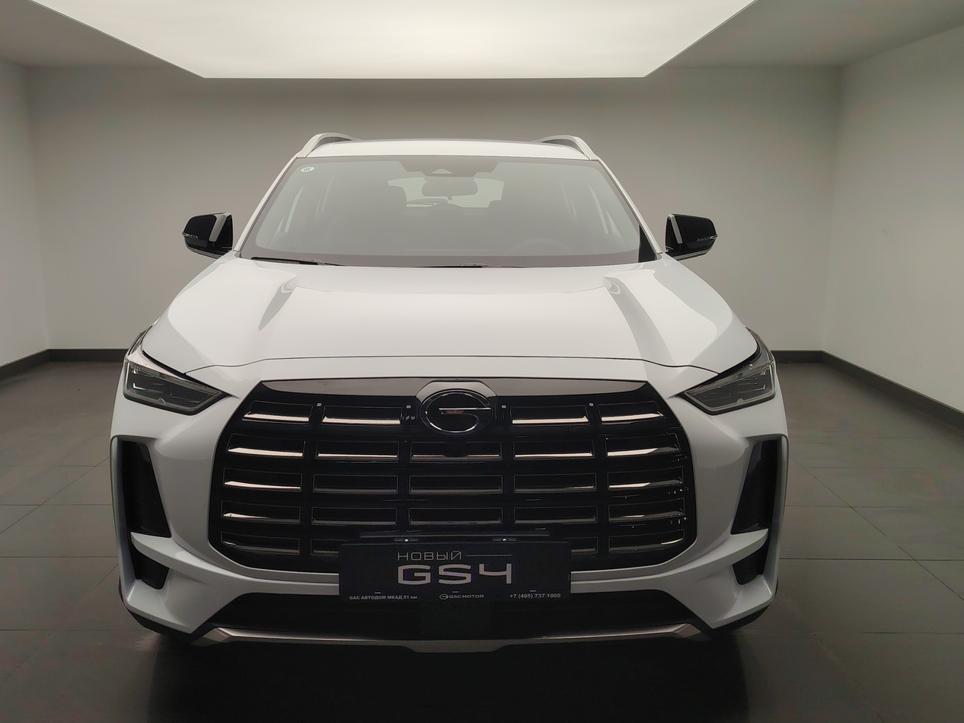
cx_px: 475
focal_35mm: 32
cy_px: 363
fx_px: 891
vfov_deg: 44.1
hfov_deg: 56.8
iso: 100
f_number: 1.75
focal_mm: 5.25
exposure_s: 1/248
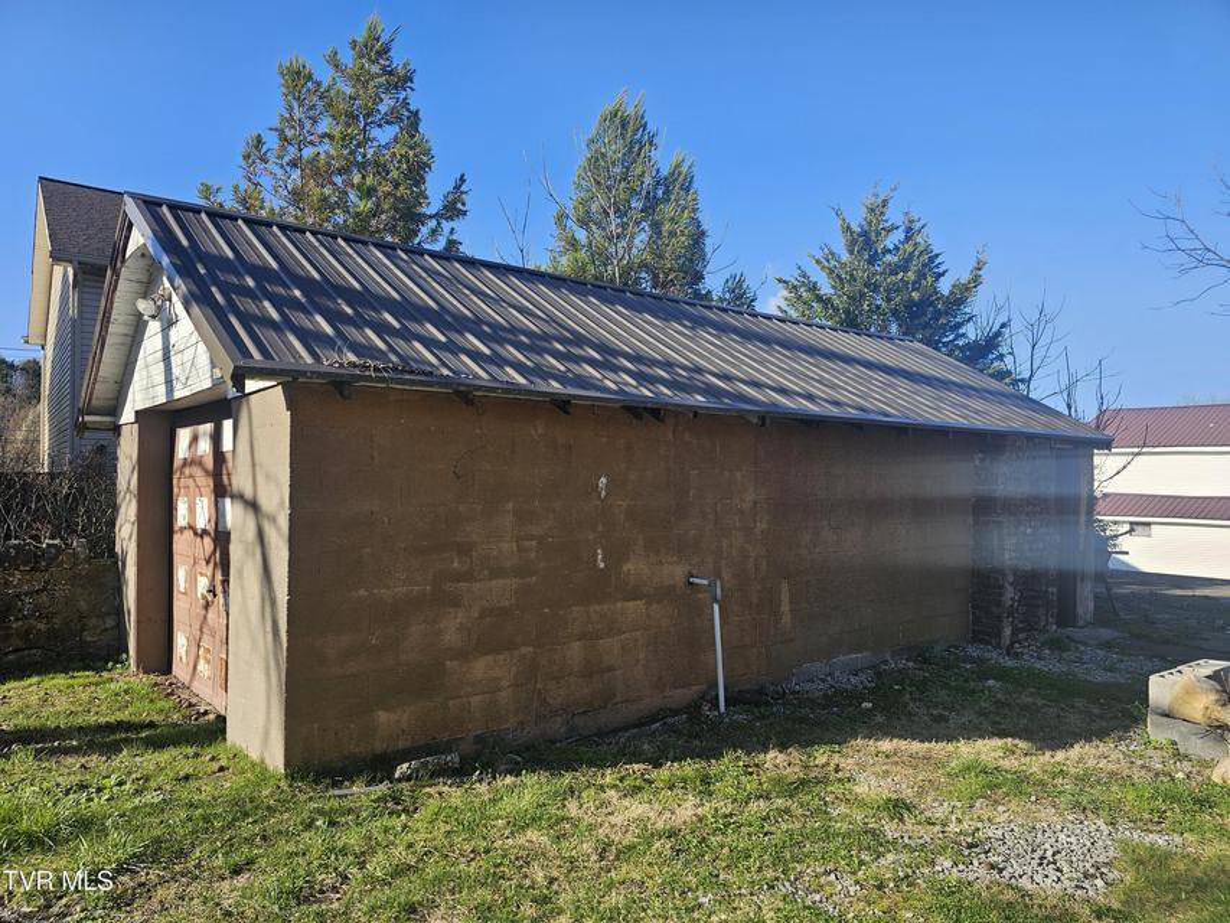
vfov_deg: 58.9
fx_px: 817
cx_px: 615
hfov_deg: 73.9
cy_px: 462
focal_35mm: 23
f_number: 1.7
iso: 10
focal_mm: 6.3
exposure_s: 1/404
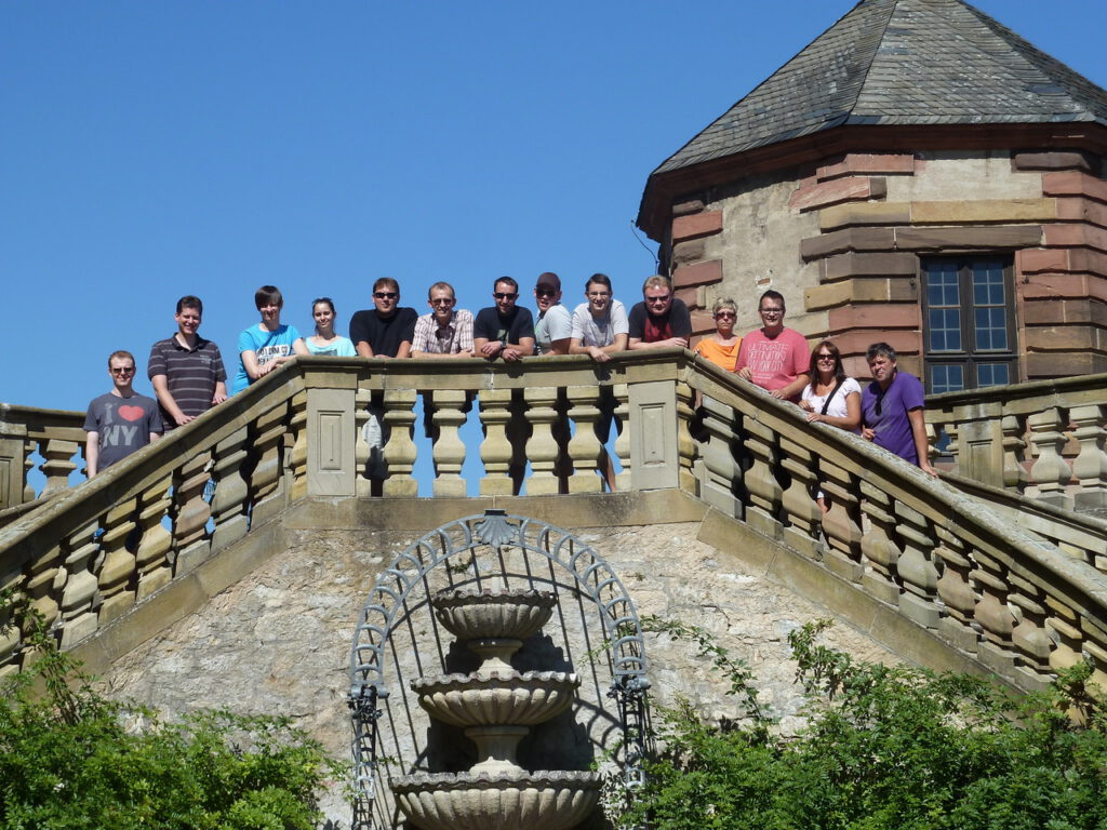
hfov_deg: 21.8
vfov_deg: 16.4
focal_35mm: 90
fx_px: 2878
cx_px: 554
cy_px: 415
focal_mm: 14.7
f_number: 5
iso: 80
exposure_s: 1/500
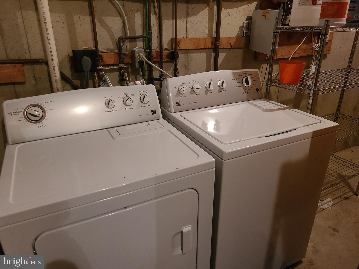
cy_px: 134
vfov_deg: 53.1
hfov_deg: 67.3
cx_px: 180
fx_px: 270
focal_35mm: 26
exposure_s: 1/30
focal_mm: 5.4
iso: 500
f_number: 1.8
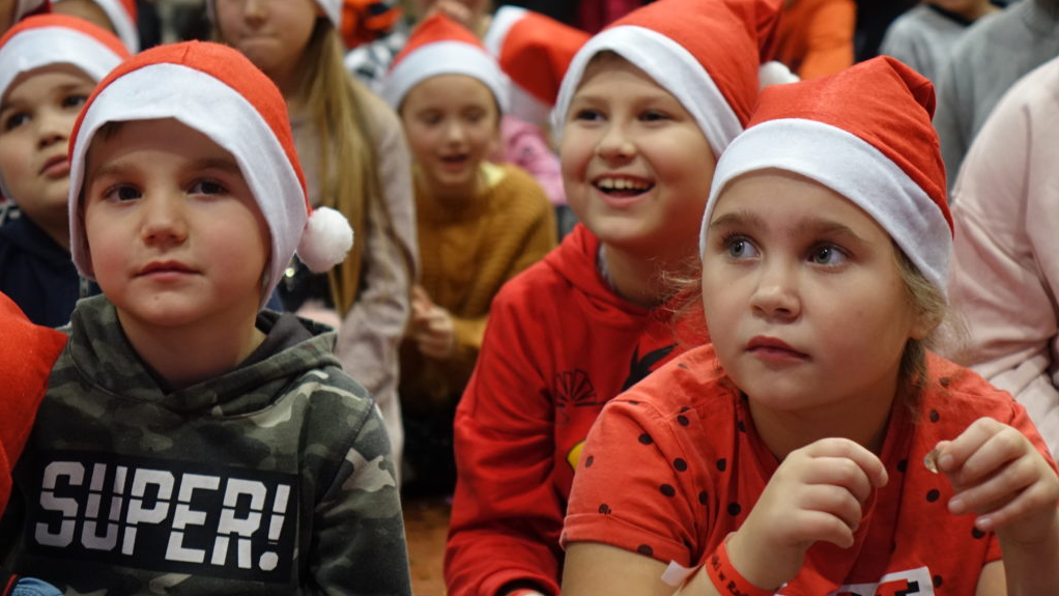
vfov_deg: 11.5
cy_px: 252
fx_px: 2949
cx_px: 530
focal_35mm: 105
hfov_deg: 20.4
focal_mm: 36.77
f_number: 2.8
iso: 800
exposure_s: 1/50
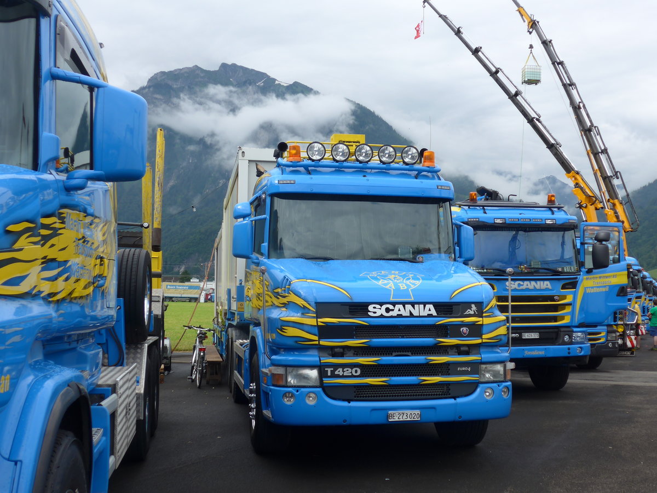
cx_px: 328
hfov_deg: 47.9
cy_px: 246
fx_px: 740
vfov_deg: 36.8
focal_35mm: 39
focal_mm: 8
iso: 80
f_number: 2.8
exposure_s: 1/640
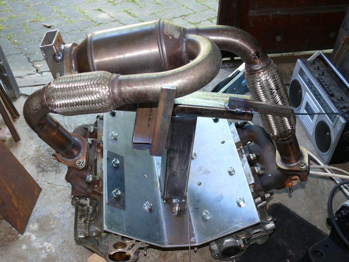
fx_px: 434
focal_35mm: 43
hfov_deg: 43.9
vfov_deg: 33.6
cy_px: 131
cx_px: 174
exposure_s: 1/30
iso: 100
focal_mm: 8.9
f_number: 2.8
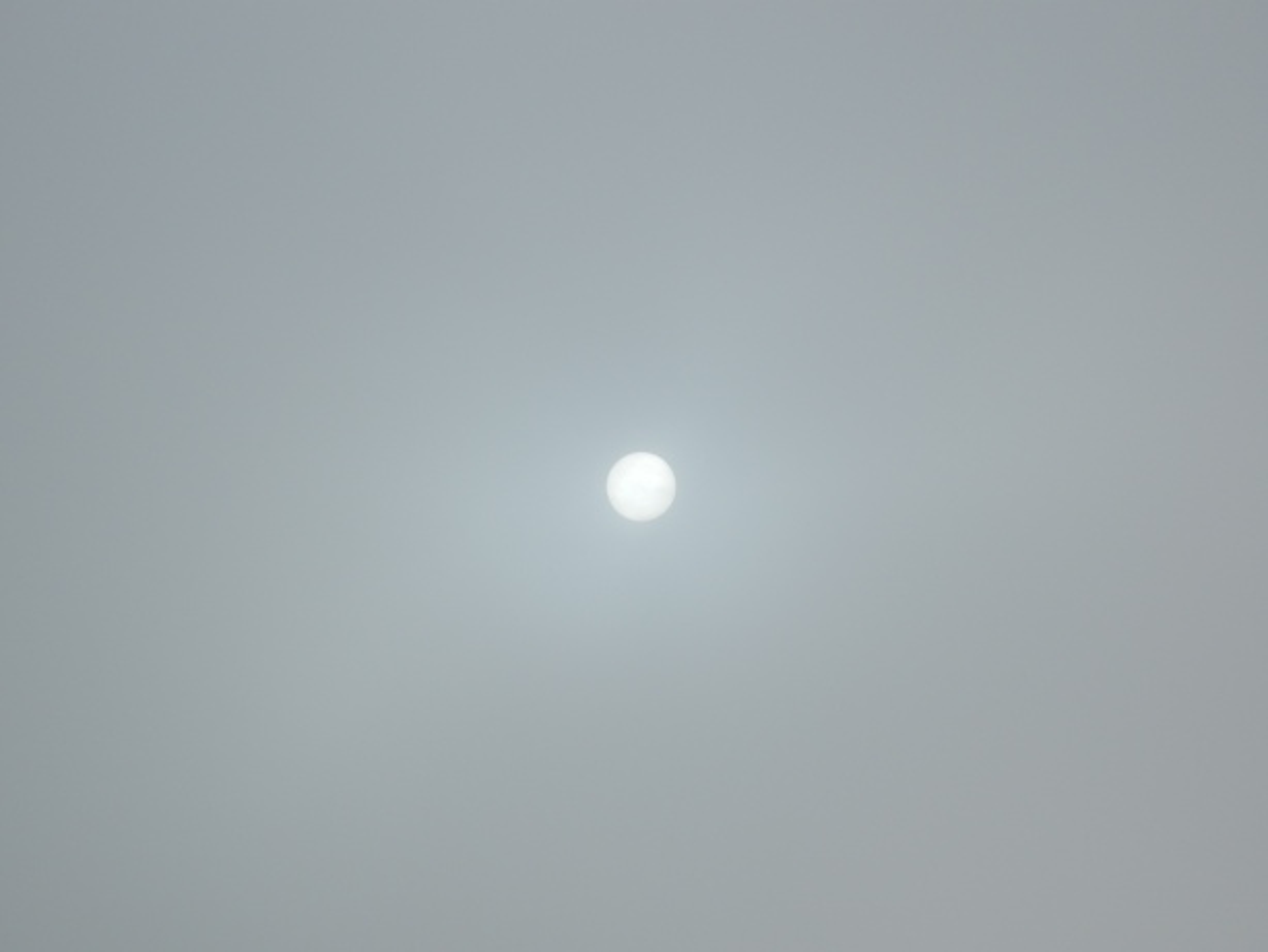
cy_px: 476
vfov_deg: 8.0
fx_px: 6779
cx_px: 634
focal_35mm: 185
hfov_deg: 10.7
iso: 80
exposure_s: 1/400
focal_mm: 33.2
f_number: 5.8
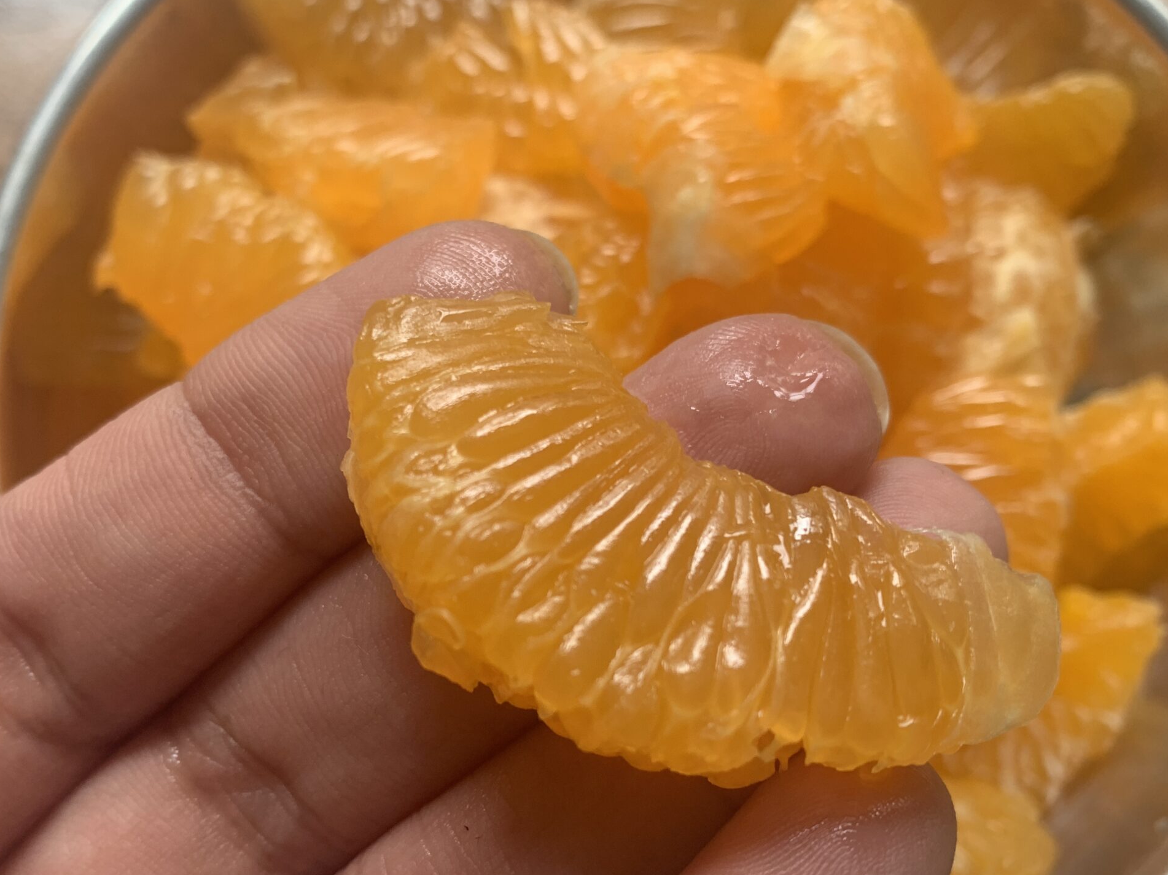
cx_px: 523
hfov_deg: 52.5
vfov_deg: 40.6
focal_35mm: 35
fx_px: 1181
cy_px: 498
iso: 50
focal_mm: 4.25
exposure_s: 1/121
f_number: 1.8
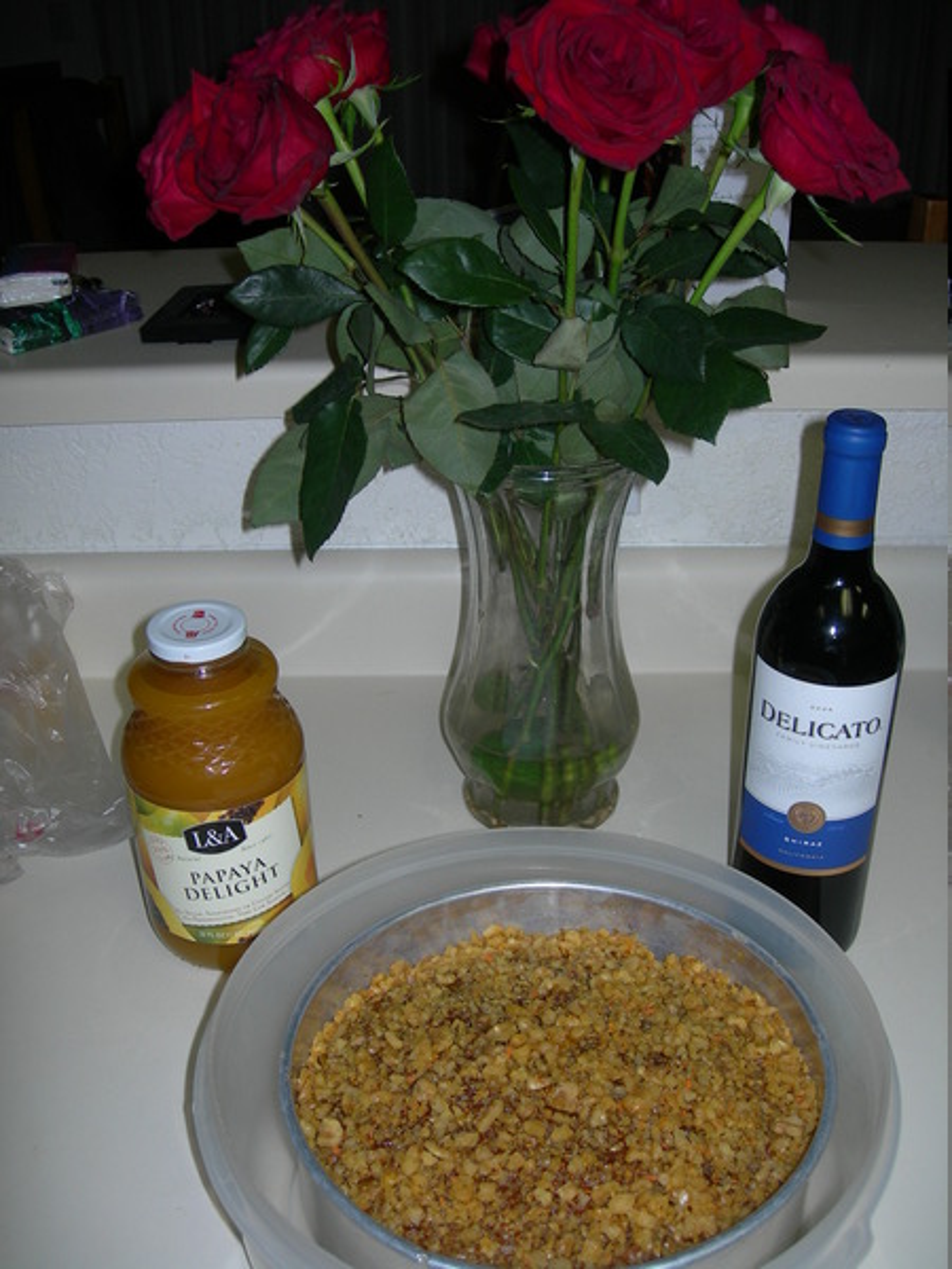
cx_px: 476
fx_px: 1393
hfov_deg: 37.7
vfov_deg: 49.0
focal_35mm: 38
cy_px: 634
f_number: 2.8
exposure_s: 1/60.1
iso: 50
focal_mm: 7.8
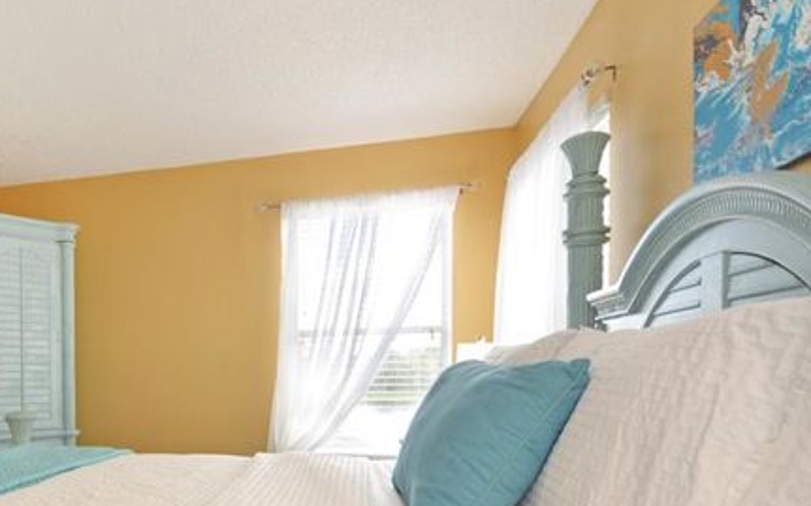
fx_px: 552
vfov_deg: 47.3
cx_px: 187
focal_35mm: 25
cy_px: 383
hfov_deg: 67.2
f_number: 4.5
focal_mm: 10
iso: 400
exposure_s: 1/80
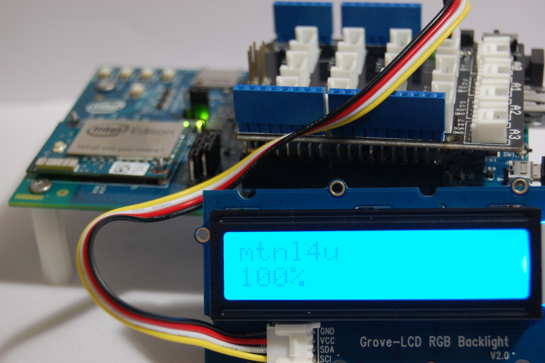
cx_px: 272
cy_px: 182
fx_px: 1248
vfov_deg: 16.5
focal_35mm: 82
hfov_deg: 24.6
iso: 800
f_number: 5.6
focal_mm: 55
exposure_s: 1/15
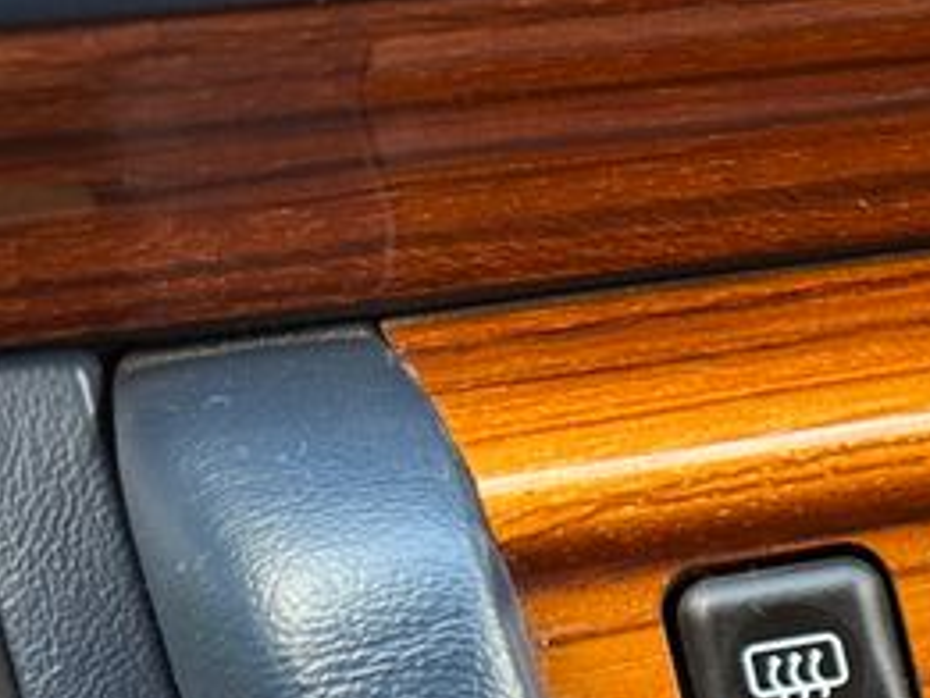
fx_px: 2527
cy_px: 1097
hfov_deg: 16.4
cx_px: 1821
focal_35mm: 94
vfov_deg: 14.5
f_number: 1.78
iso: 160
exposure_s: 1/121
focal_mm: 6.86
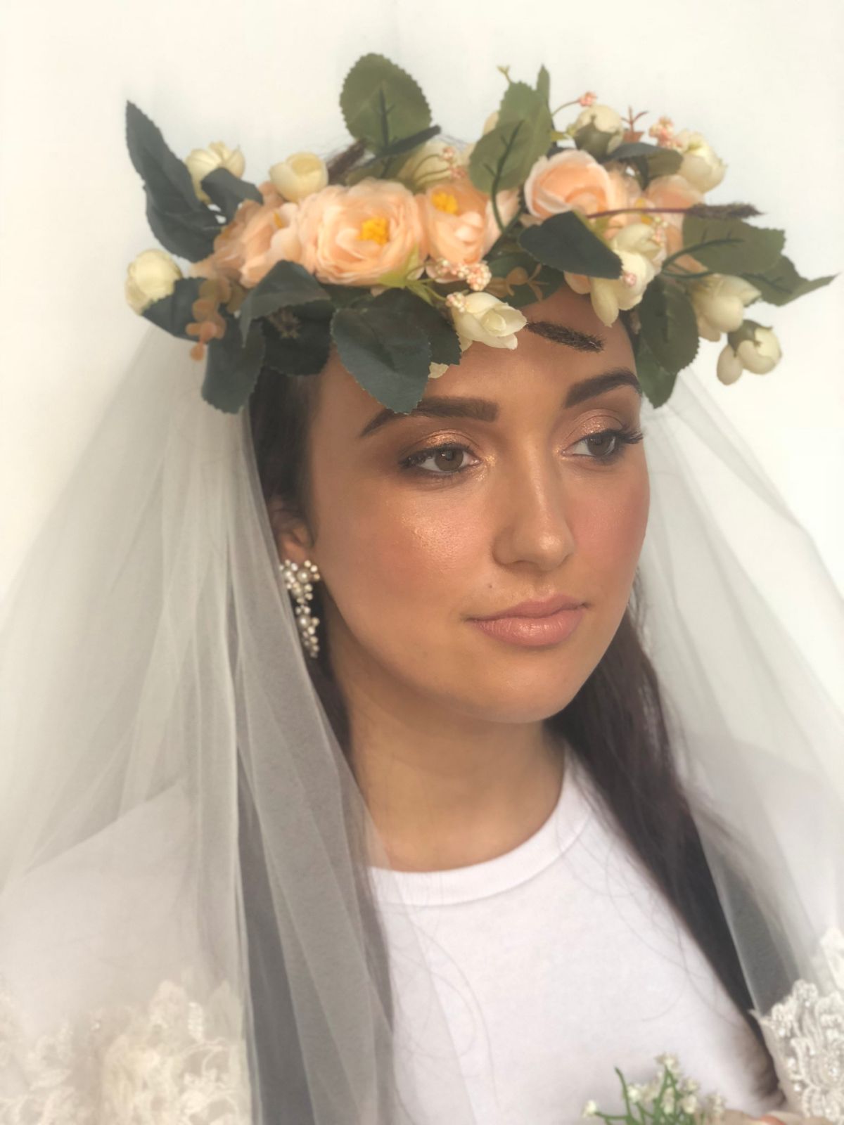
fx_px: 1690
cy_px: 562
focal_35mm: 52
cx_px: 422
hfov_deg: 28.0
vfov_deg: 36.8
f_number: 2.4
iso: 80
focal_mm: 6
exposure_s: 1/33
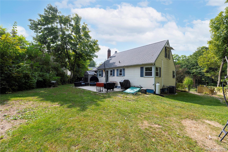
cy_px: 76
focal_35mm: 14
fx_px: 89
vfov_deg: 81.2
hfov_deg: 104.3
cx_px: 114
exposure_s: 1/800
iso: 320
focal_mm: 14
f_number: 9
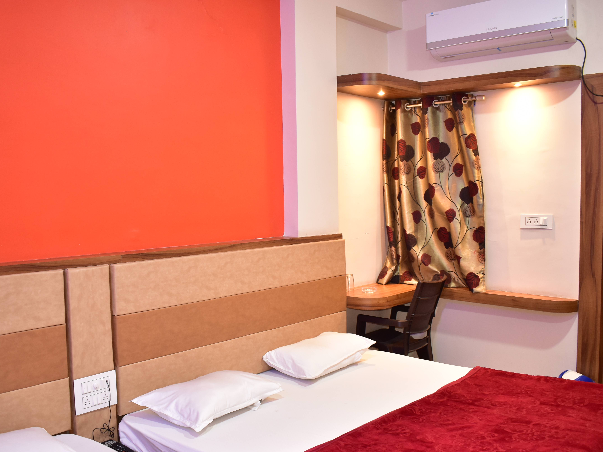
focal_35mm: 36
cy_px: 245
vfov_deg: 39.6
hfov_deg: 51.2
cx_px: 260
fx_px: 627
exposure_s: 1/25
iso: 800
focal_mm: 18
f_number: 3.5
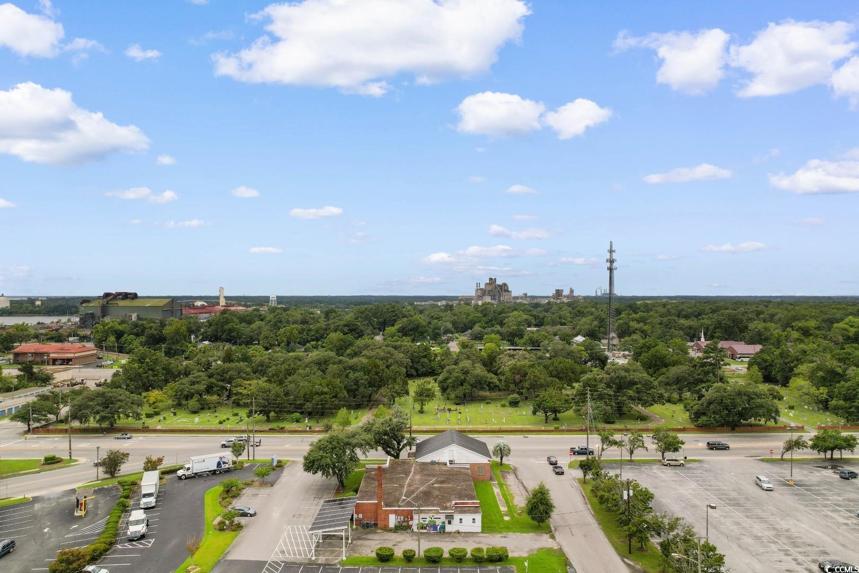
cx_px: 430
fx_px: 525
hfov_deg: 78.6
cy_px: 286
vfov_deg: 57.2
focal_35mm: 22
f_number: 2.8
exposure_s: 1/725
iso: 100
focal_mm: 8.38
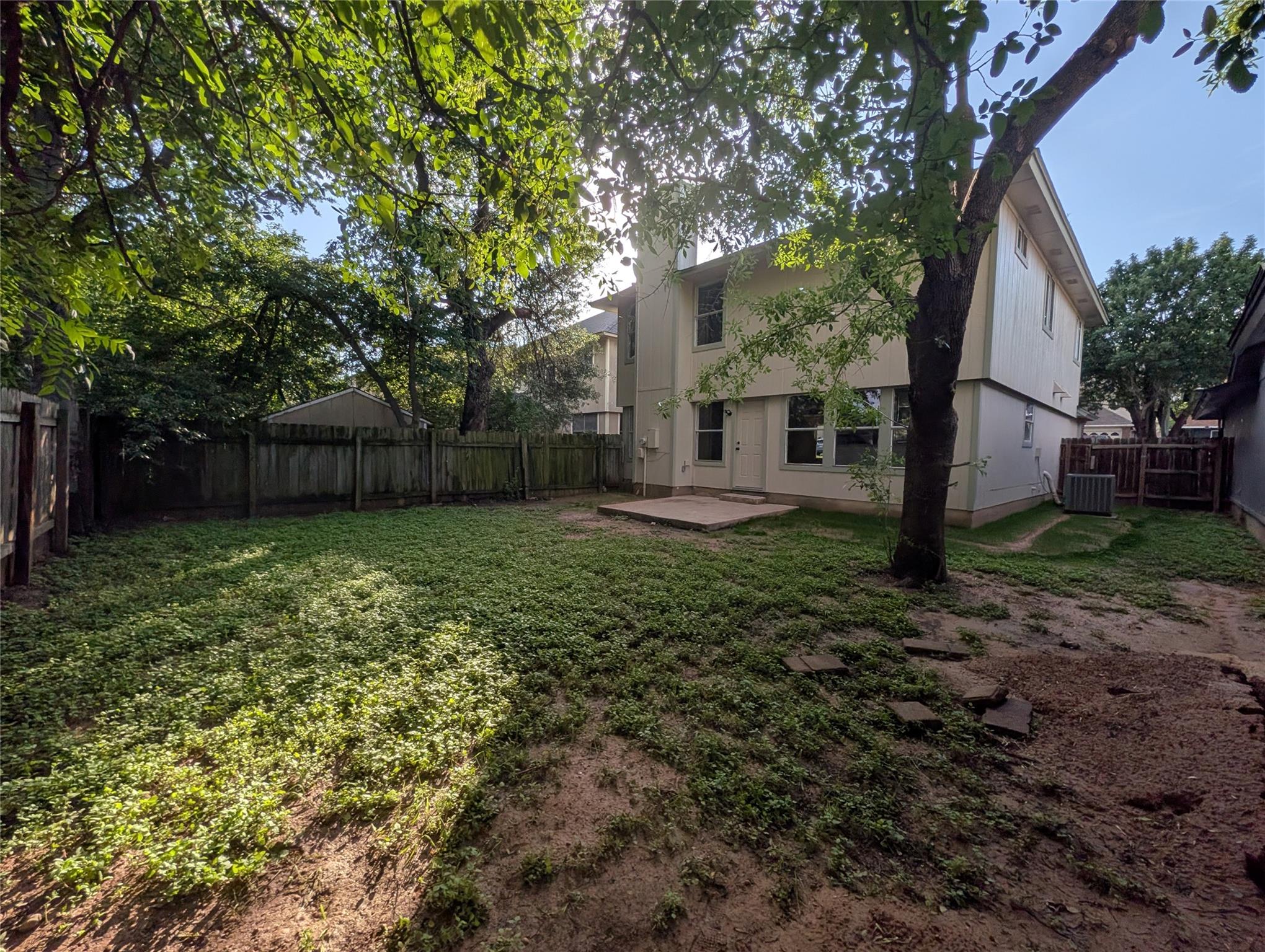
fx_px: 439
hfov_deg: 110.5
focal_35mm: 12
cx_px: 632
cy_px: 476
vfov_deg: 94.6
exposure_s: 1/2545
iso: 53
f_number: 1.7
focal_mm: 2.02
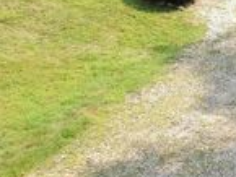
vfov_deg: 16.4
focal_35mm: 86
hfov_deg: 22.1
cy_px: -41
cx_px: 218
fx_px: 587
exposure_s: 1/240
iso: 100
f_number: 2.6
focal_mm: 4.49
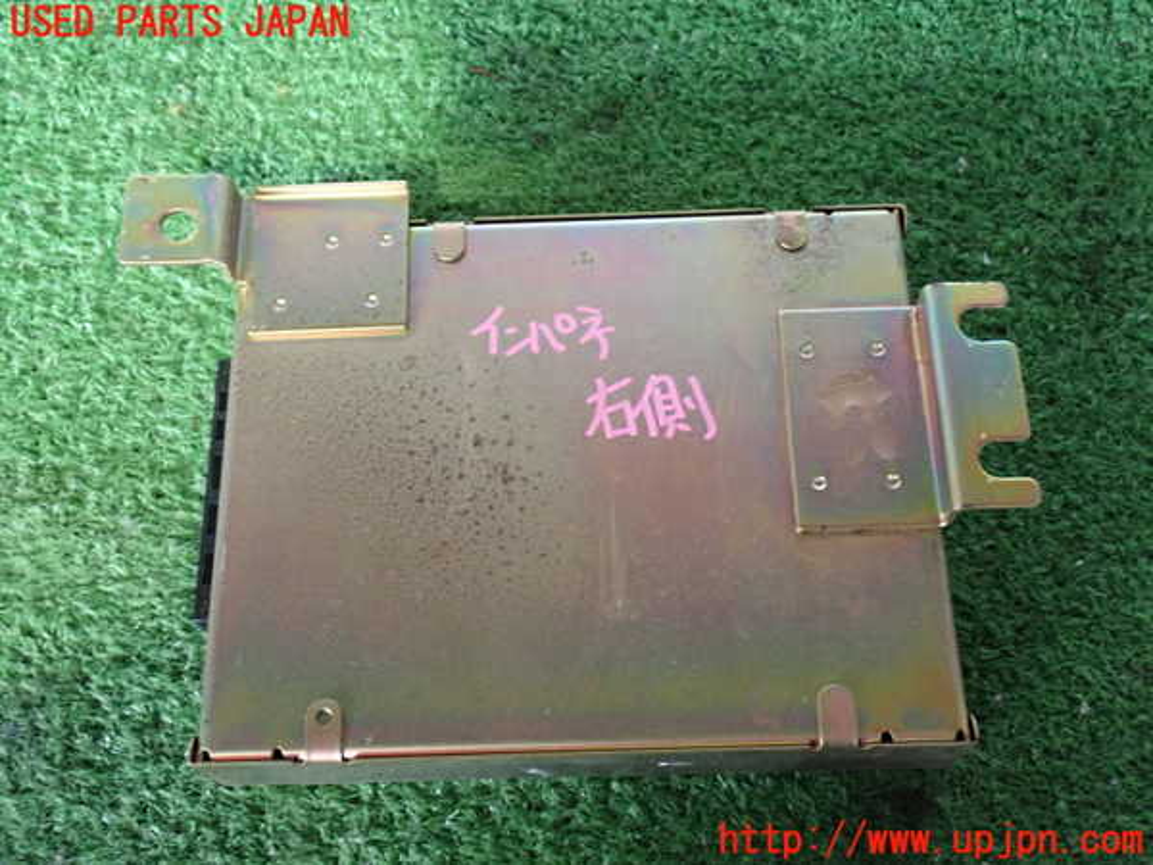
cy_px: 432
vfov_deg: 35.1
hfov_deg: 45.8
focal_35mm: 41
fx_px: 1366
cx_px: 576
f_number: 2.8
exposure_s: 1/30
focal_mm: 7.31
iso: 800
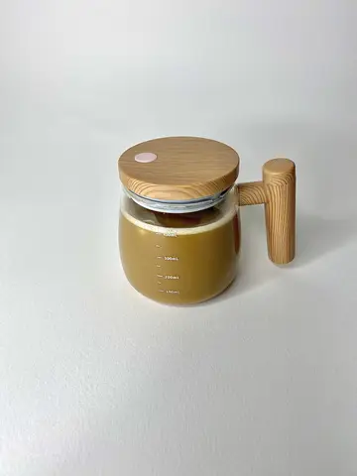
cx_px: 178
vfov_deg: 67.3
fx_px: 358
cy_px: 238
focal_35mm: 26
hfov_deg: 53.1
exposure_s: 1/285
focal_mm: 4.25
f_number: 1.8
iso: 32
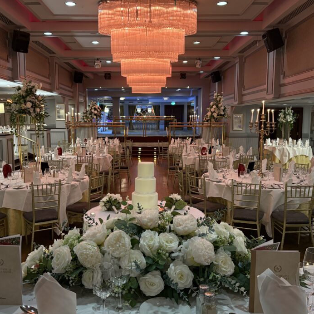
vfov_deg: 48.4
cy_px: 160
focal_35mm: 34
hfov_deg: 48.4
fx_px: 349
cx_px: 143
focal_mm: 5.96
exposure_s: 1/48
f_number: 1.6
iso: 320
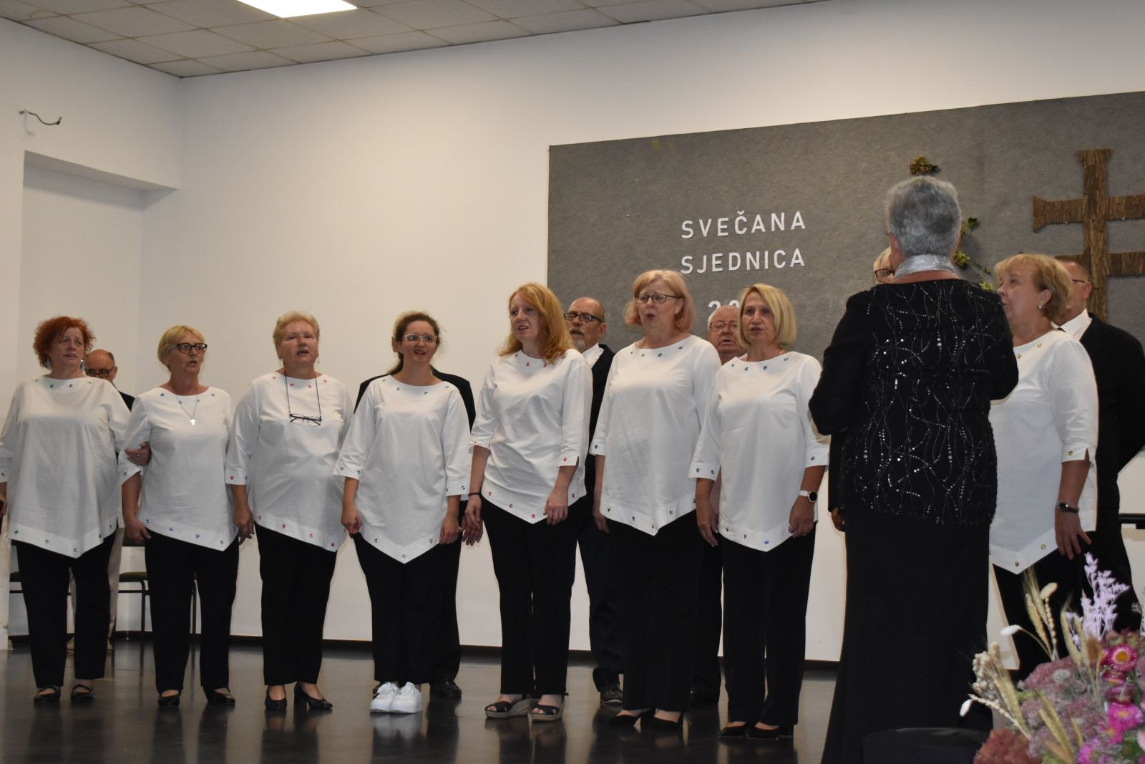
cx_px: 572
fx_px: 1908
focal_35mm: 60
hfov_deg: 33.4
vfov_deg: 22.6
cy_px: 382
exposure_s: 1/200
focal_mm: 40
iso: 2000
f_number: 5.6
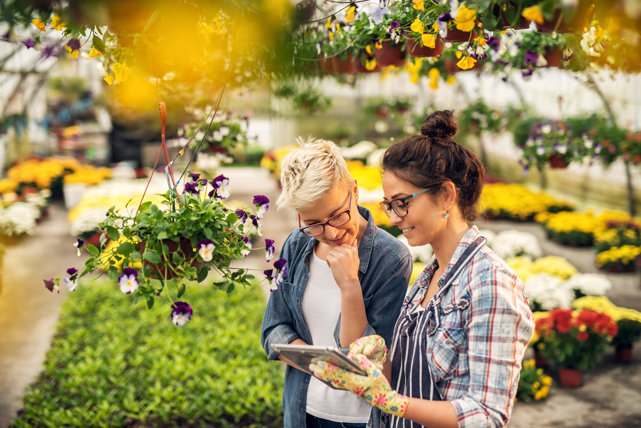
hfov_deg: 39.6
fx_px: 891
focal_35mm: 50
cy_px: 214
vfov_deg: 27.0
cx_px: 320
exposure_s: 1/800
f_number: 2
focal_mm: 50
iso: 250
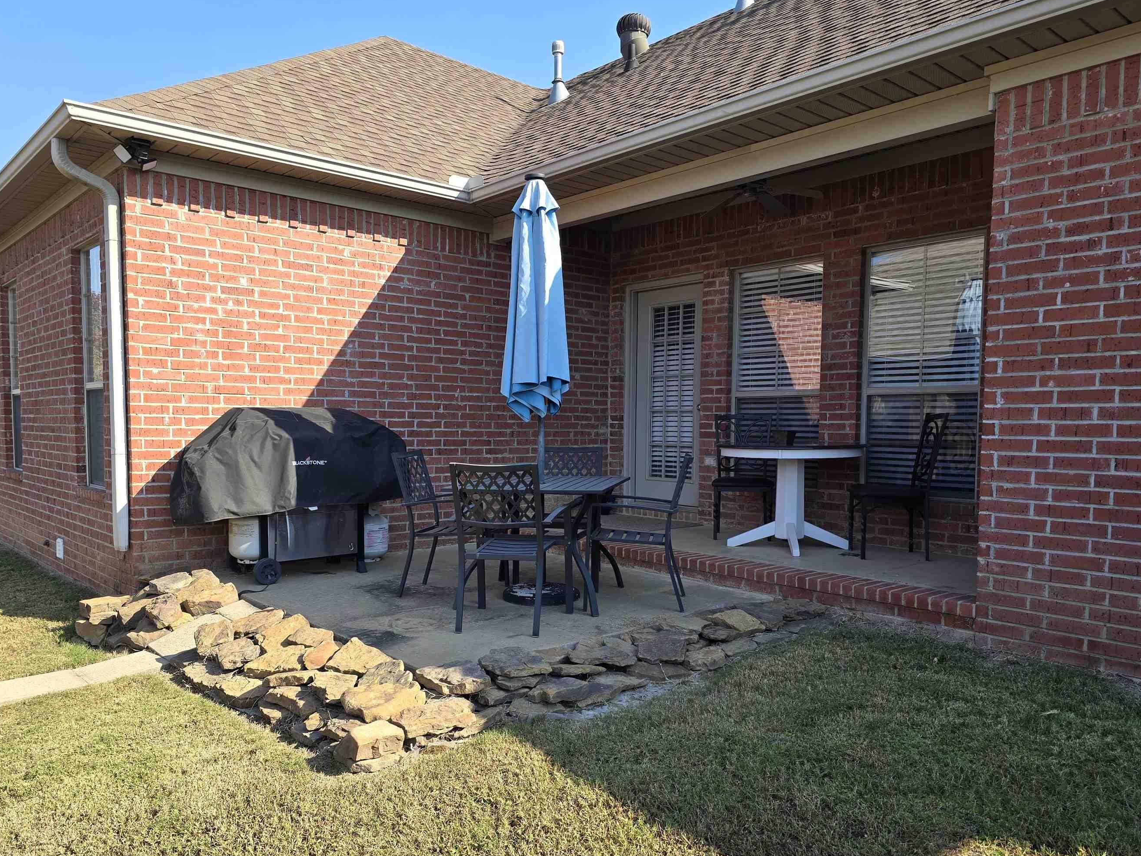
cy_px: 461
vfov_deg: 51.3
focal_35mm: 27
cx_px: 575
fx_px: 890
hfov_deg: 65.3
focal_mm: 6.3
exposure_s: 1/276
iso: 12
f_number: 1.7
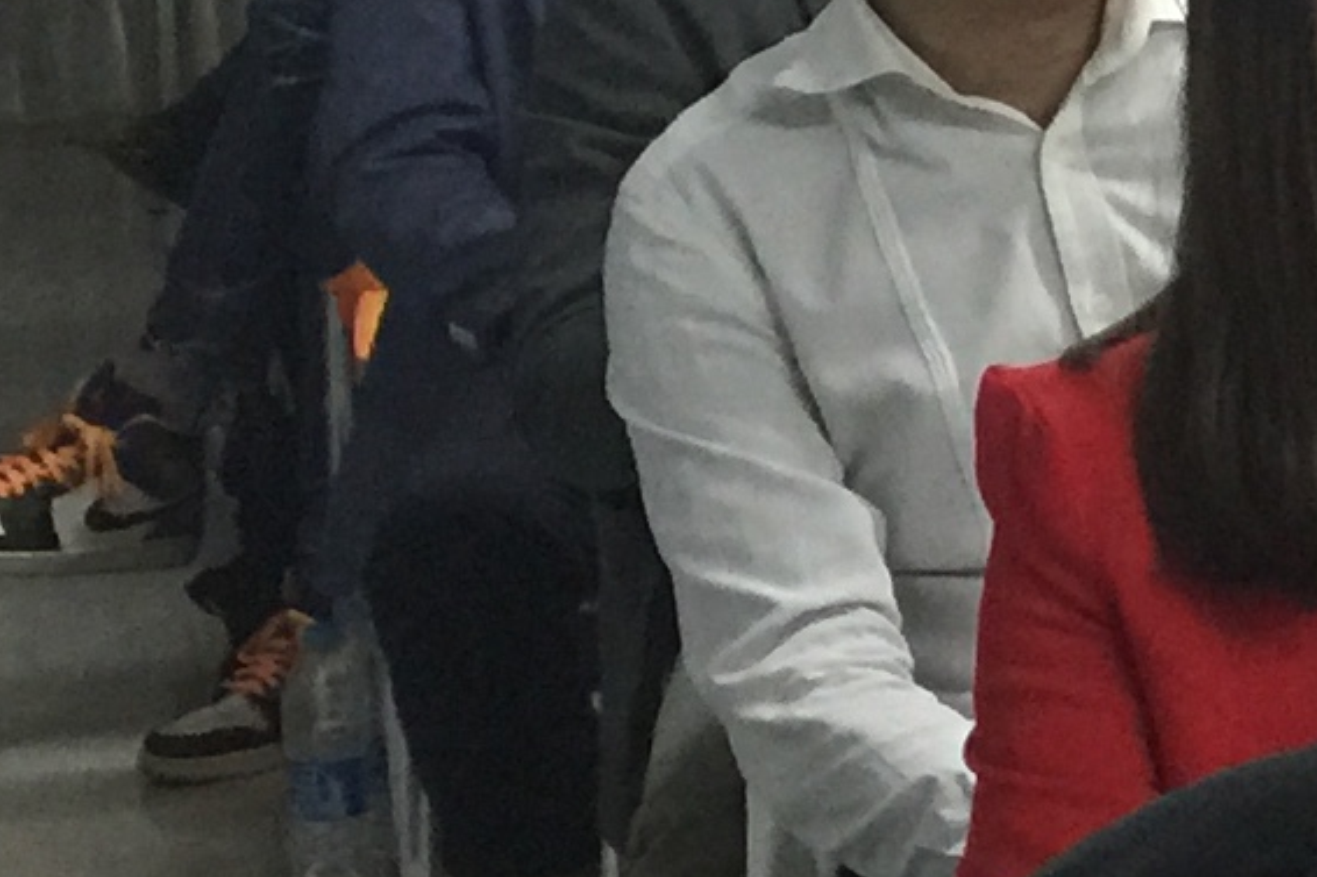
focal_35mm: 174
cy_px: 247
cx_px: 3372
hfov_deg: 10.0
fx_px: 6363
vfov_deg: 7.9
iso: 100
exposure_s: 1/17
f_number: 2.2
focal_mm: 4.15
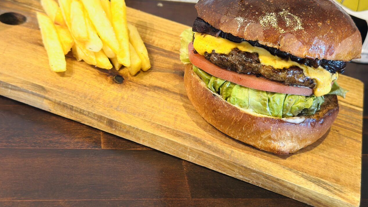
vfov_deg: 22.5
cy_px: 71
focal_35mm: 53
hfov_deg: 39.2
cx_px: 186
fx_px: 517
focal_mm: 6.86
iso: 250
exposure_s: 1/60
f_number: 1.78
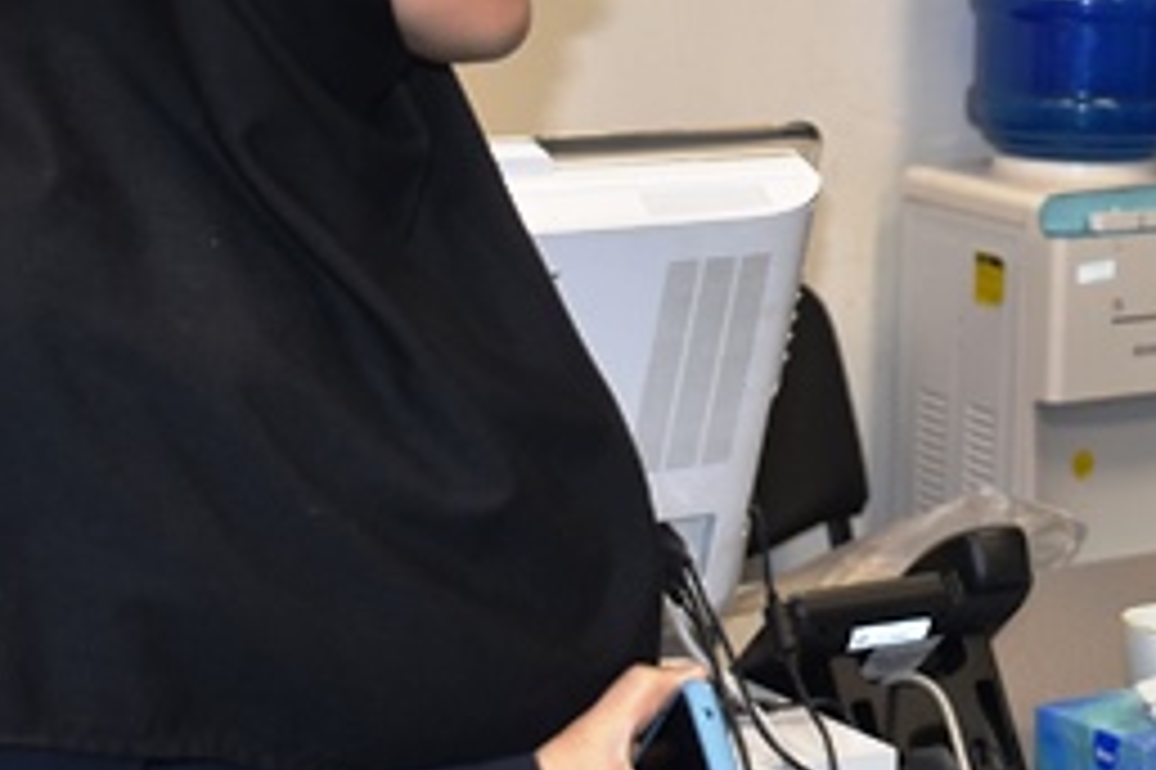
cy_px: -137
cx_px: 1174
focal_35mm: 108
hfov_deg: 18.5
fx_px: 3451
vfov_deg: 12.4
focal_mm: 23
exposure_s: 1/100
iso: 400
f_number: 3.8
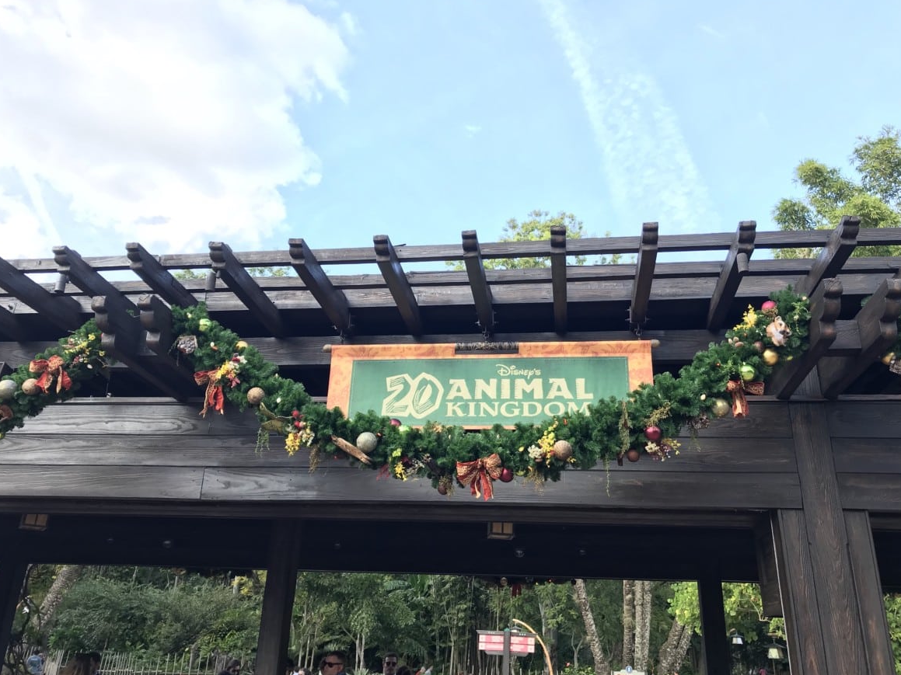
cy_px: 342
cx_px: 457
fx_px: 755
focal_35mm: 29
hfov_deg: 61.7
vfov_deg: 48.2
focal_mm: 3.99
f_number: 1.8
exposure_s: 1/259
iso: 20
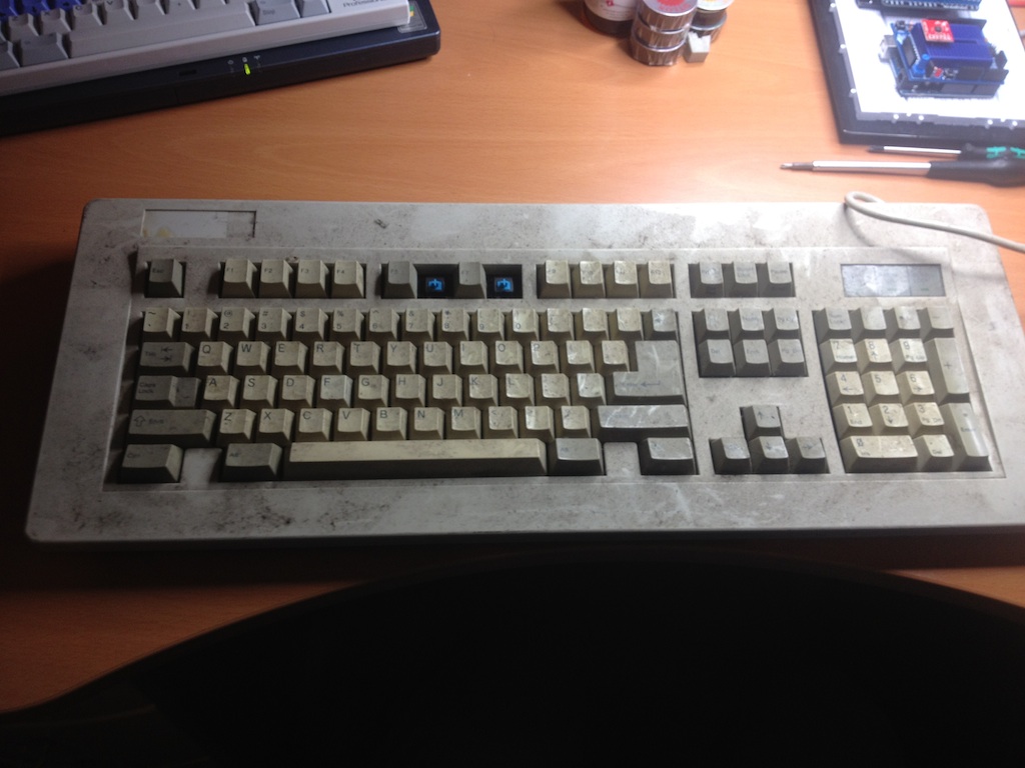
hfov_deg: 52.6
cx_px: 512
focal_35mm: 35
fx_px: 1036
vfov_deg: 40.7
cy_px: 384
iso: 80
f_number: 2.4
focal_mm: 4.28
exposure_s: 1/40
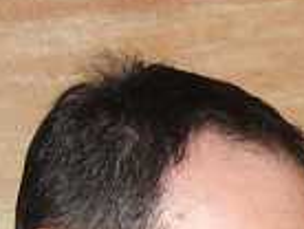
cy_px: 592
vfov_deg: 6.4
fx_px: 1935
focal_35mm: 220
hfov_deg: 8.6
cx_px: 579
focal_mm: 6.3
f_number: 3.1
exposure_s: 1/60
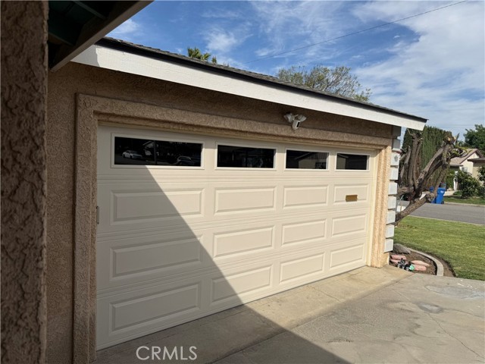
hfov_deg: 71.6
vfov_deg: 56.8
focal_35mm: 24
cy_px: 182
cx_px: 242
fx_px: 336
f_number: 1.78
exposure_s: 1/8130
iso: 80
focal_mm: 6.76
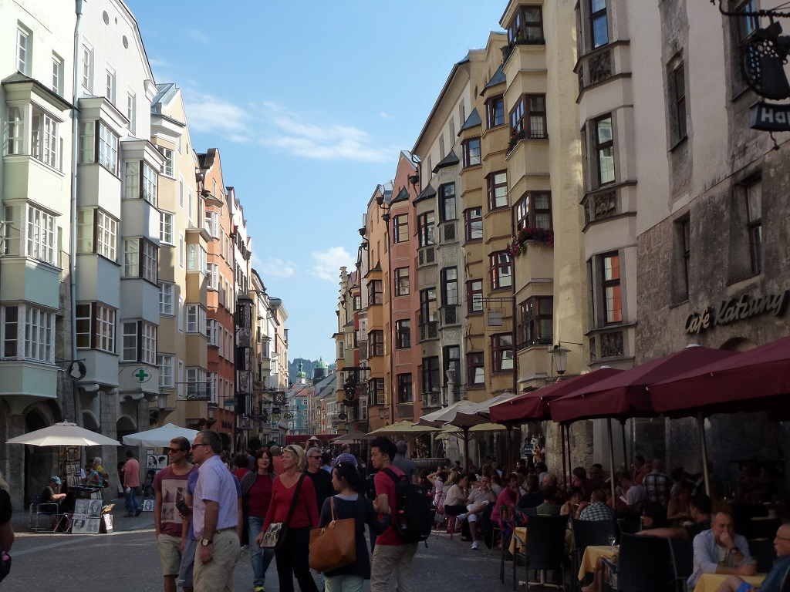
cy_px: 296
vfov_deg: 32.2
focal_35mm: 45
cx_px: 395
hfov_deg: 42.1
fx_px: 1027
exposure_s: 1/640
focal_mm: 8
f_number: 4
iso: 160
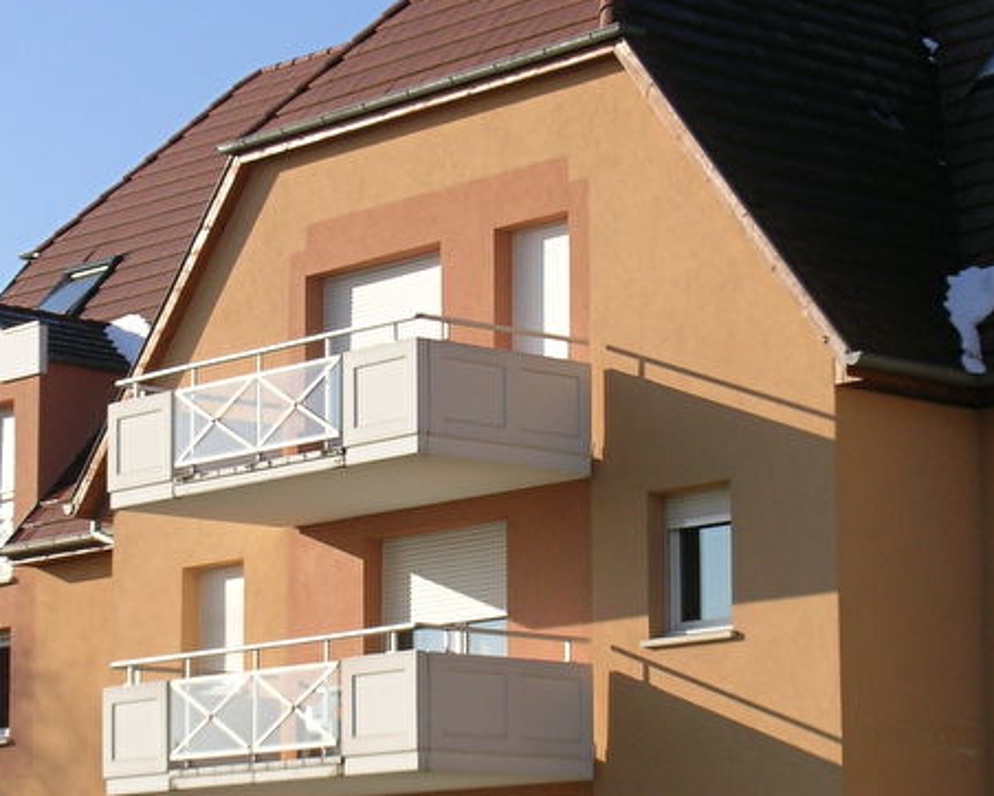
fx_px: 3708
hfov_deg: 15.3
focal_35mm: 126
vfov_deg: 12.2
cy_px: 499
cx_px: 438
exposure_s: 1/163
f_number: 8
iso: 50
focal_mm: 11.8
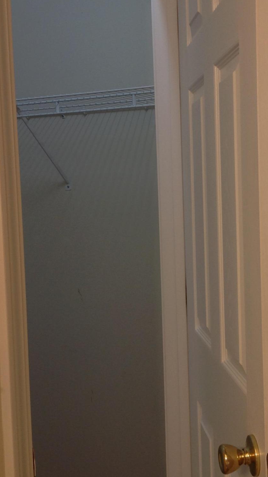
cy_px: 229
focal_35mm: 51
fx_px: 644
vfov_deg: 40.6
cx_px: 206
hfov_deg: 23.2
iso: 50
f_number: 2.4
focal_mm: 4.28
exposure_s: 1/24
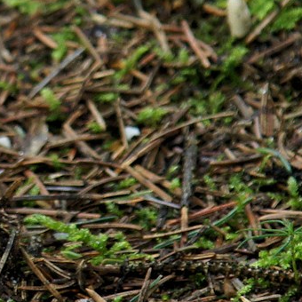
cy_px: 77
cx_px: -109
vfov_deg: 4.4
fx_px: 3934
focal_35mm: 399
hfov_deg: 4.4
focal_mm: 85
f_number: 5.6
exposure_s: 1/25
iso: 400
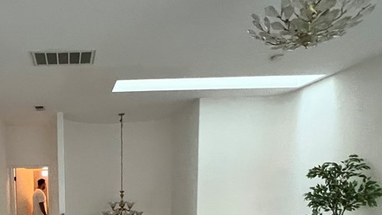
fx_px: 324
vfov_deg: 33.1
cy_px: 223
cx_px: 67
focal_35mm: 32
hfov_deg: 55.8
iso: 640
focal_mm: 1.57
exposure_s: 1/60
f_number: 1.8
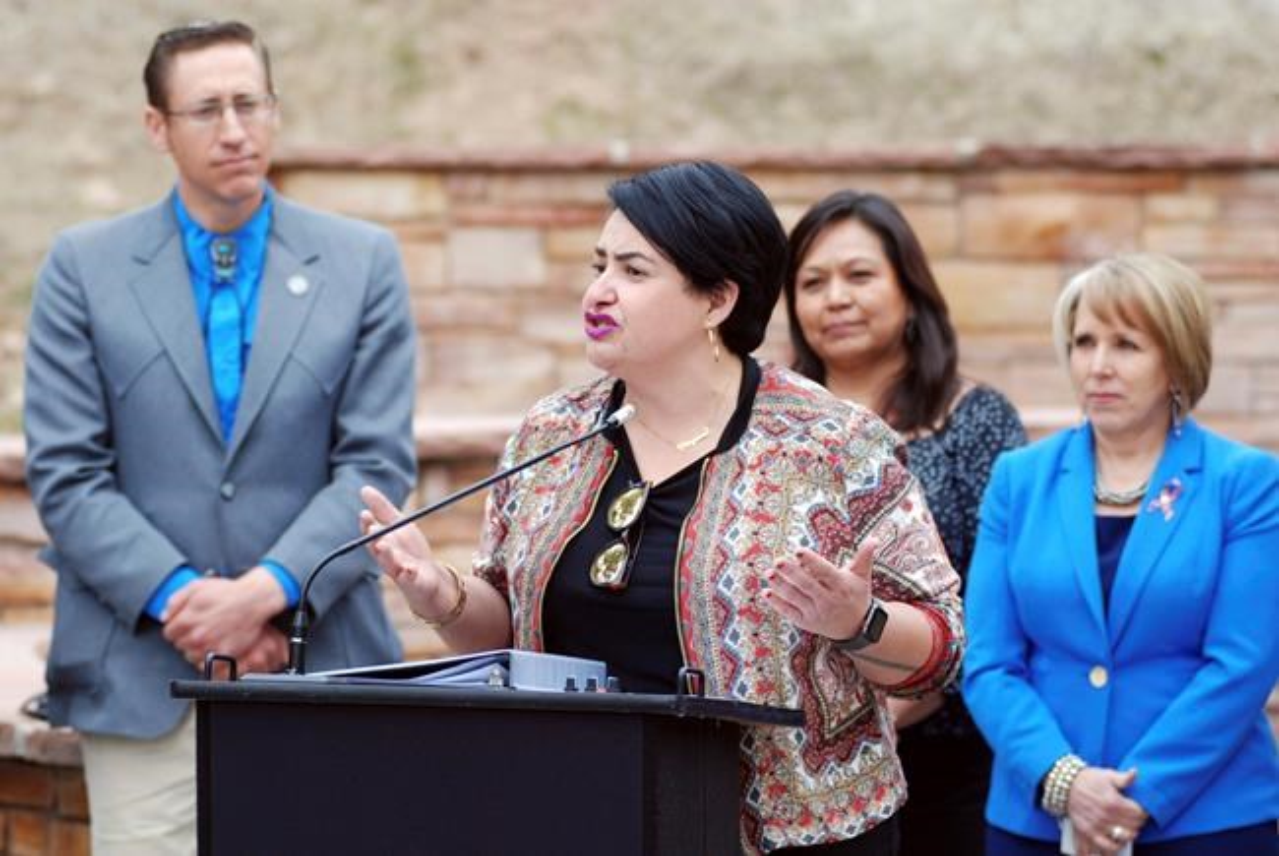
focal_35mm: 165
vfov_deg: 8.3
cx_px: 640
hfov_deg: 12.4
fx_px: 5869
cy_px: 428
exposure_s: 1/800
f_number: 4.5
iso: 400
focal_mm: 110
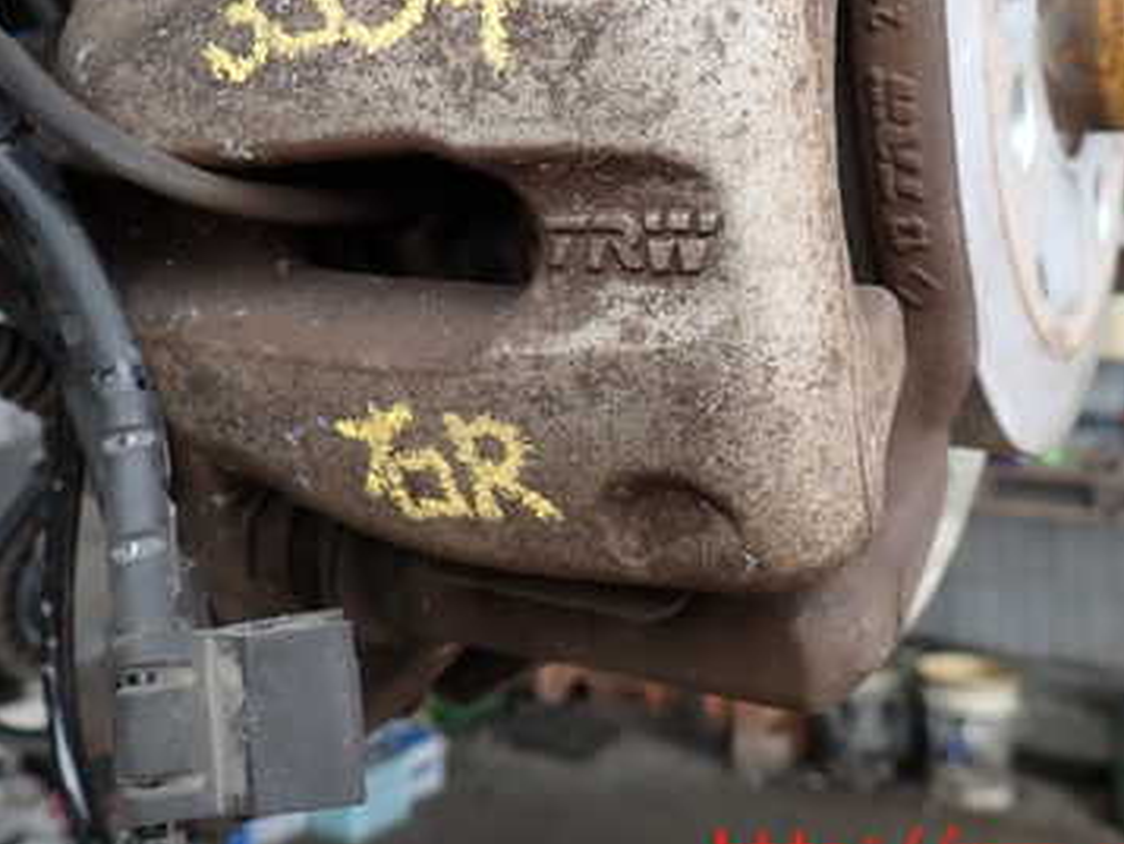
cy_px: 192
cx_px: 482
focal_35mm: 42
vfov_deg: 33.5
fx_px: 1364
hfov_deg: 44.7
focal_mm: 4.5
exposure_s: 1/200
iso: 100
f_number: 2.8
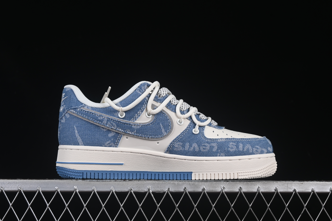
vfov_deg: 18.2
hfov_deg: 27.0
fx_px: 692
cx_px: 166
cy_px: 110
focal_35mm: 75
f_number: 8
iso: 160
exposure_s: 1/80
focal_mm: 50
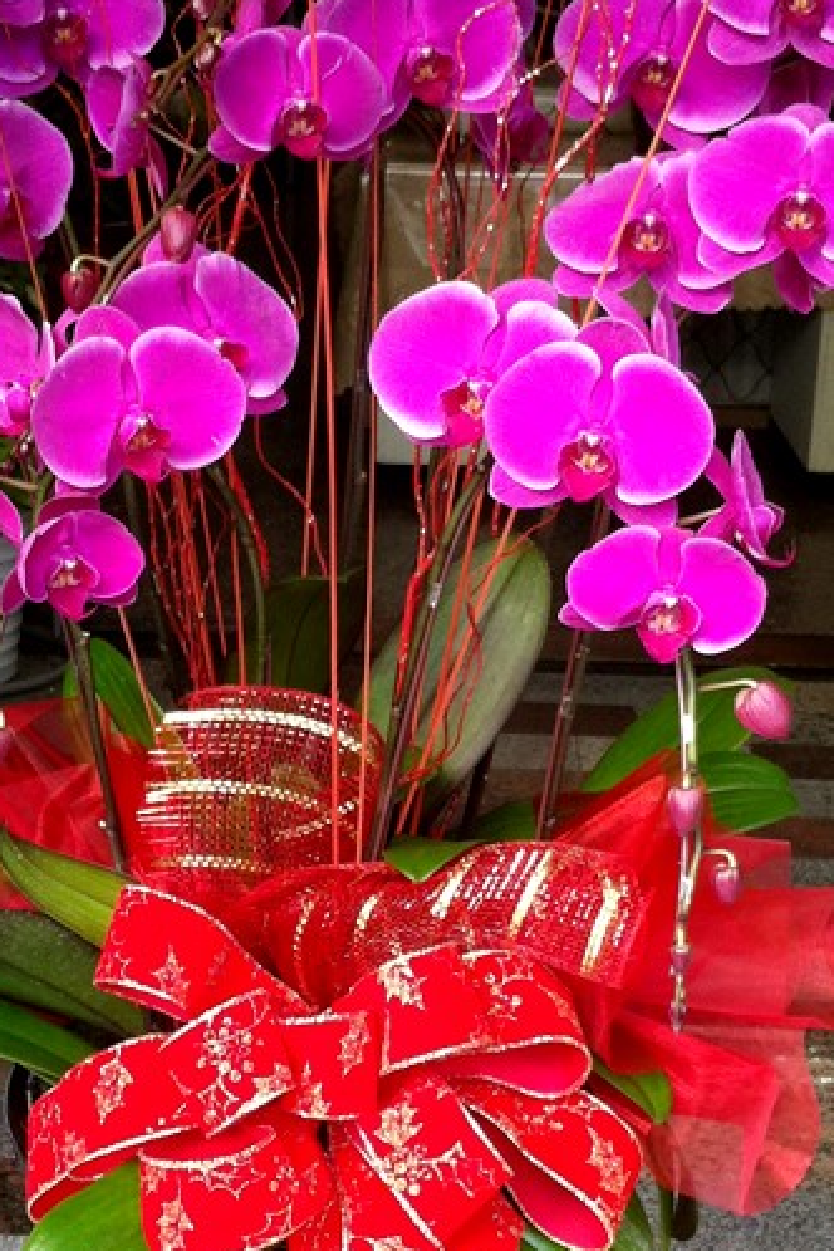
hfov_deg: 18.7
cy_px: 854
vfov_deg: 27.5
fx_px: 2537
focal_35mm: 73
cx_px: 345
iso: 100
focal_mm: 3.85
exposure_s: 1/120
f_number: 2.8
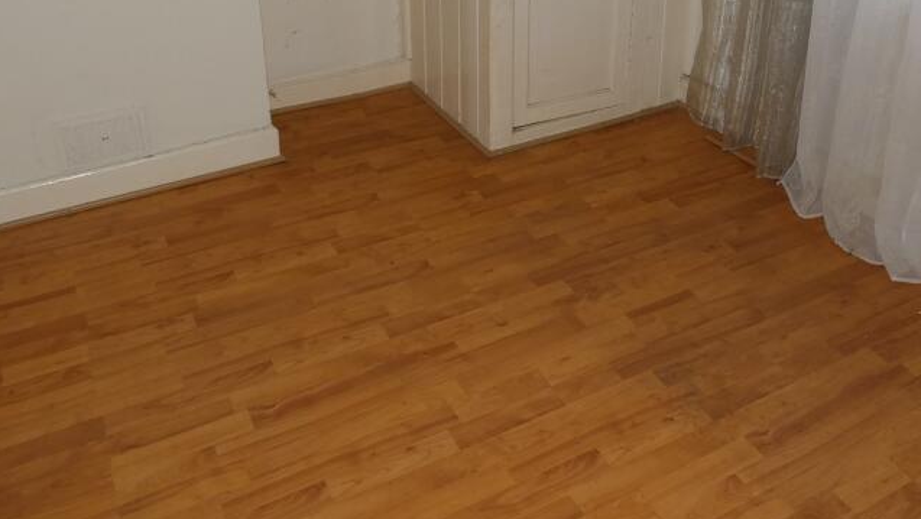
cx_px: 551
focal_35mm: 35
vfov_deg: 32.3
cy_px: 62
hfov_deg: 56.2
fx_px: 855
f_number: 2.8
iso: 80
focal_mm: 3.6
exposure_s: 1/125
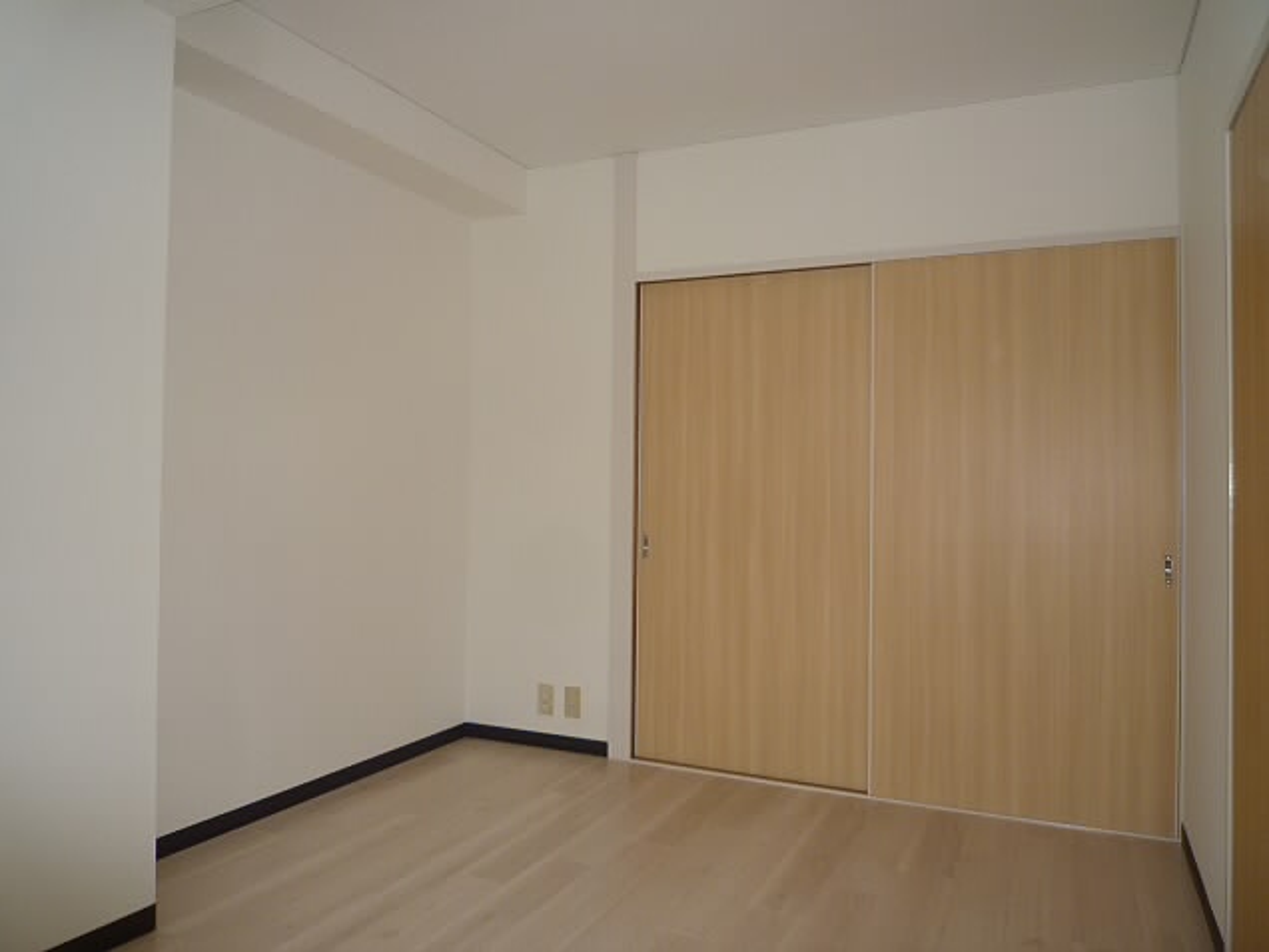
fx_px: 916
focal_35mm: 25
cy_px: 476
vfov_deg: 54.9
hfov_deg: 69.4
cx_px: 634
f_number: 2.8
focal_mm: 4.4
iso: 100
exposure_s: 1/30
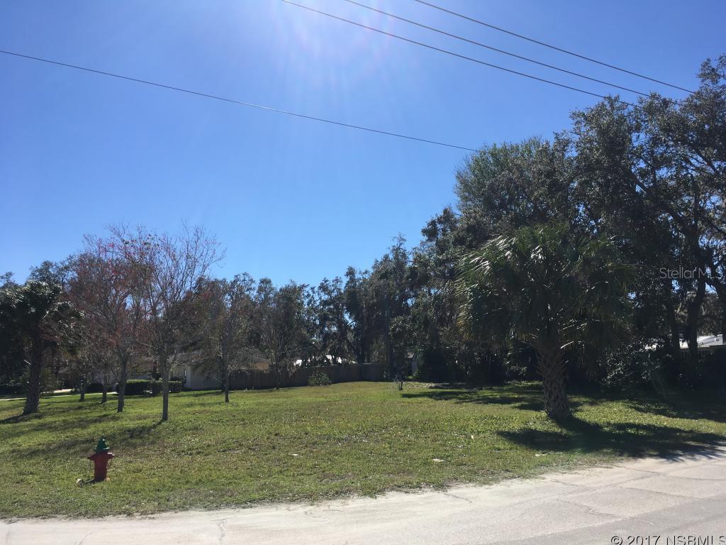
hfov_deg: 61.7
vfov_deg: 48.2
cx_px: 363
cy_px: 272
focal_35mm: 29
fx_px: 608
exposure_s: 1/1832
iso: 25
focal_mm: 4.15
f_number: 2.2
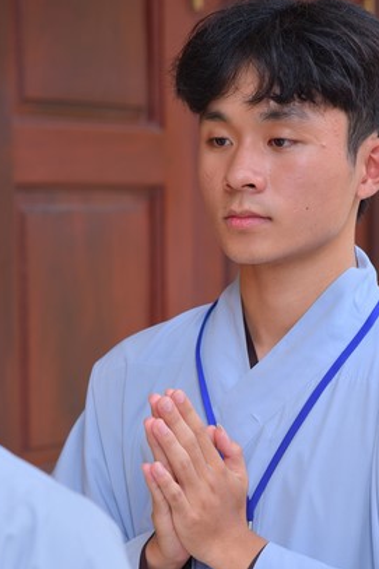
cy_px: 387
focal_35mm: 179
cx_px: 261
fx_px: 2829
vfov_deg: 11.5
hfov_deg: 7.7
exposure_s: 1/125
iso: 100
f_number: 5
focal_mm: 112
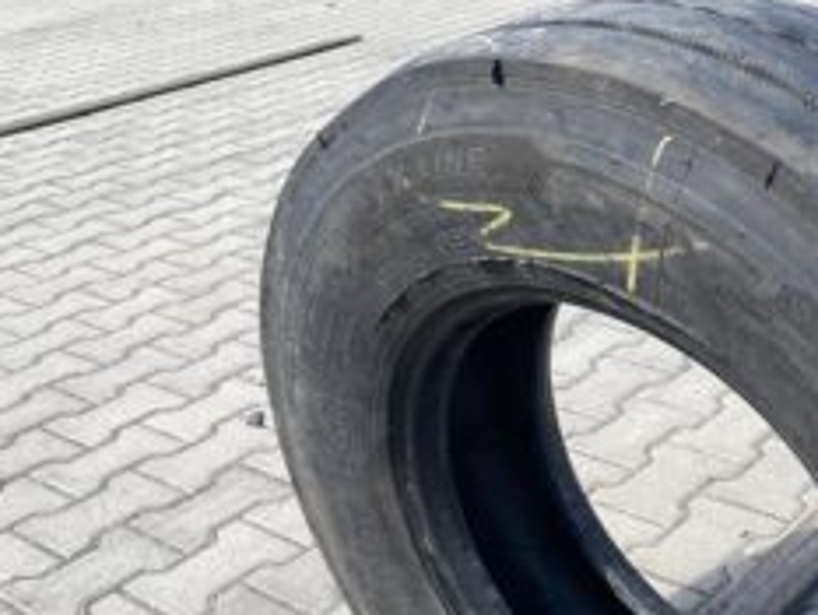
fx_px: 1135
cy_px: 487
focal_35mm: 48
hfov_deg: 37.0
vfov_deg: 29.6
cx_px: 741
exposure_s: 1/919
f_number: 1.8
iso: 32
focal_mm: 4.25
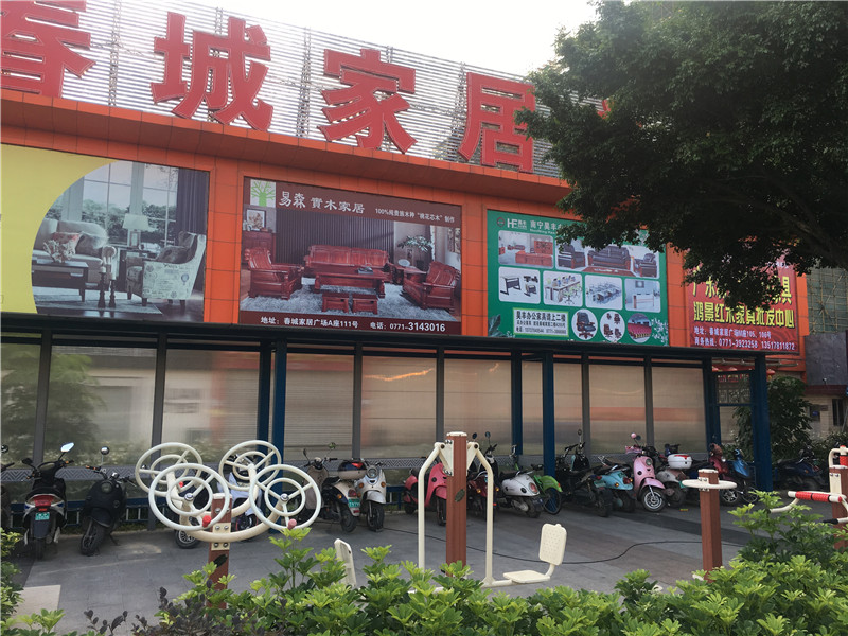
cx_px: 424
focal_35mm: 29
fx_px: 710
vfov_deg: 48.2
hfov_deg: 61.7
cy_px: 318
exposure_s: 1/167
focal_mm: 4.15
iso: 25
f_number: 2.2
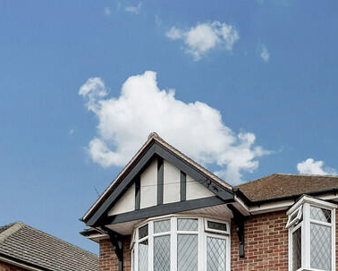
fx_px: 370
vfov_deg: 32.7
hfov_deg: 45.0
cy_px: 329
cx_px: 297
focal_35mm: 37
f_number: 2.2
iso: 40
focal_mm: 2.22
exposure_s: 1/367
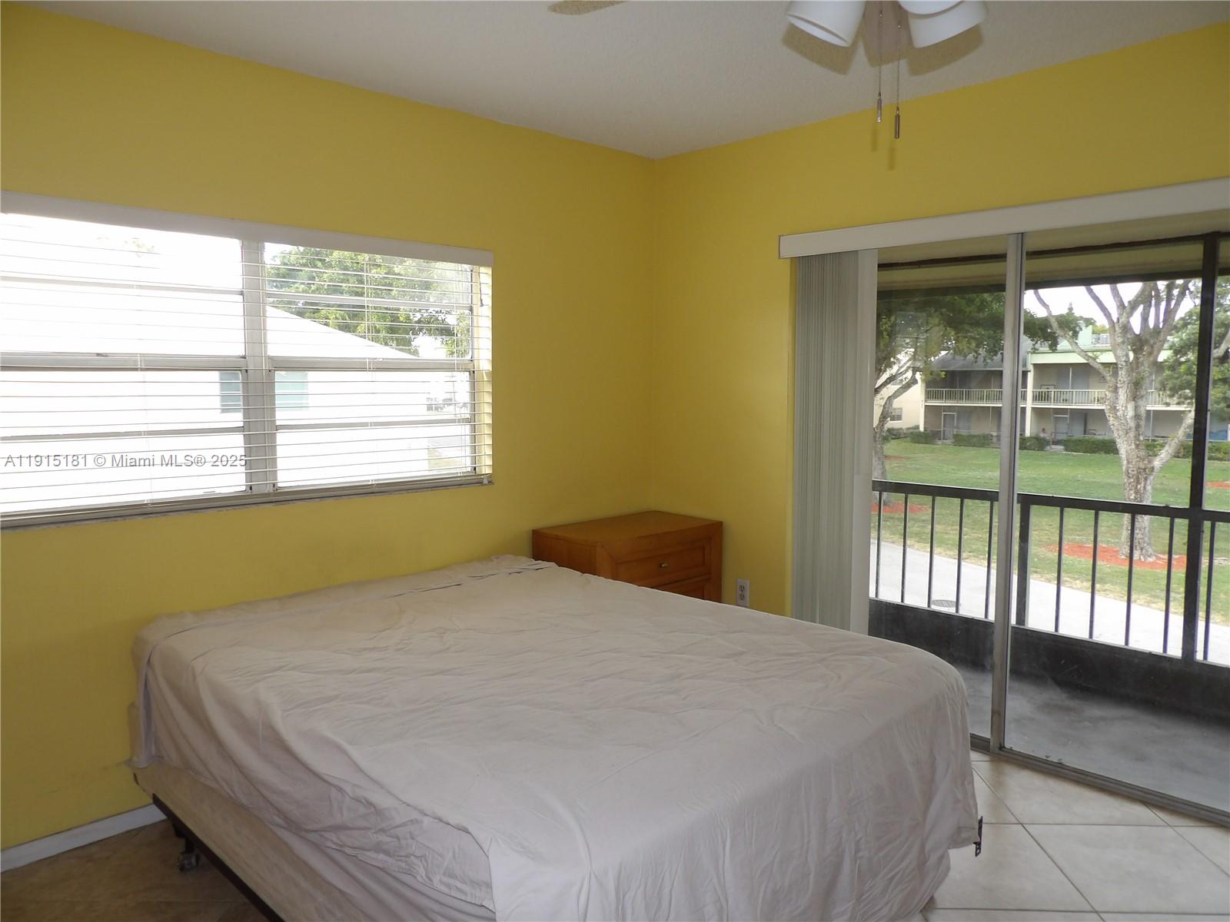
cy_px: 461
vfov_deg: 56.8
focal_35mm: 24
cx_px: 615
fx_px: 853
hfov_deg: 71.6
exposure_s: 1/106
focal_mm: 4.3
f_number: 2.8
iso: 100
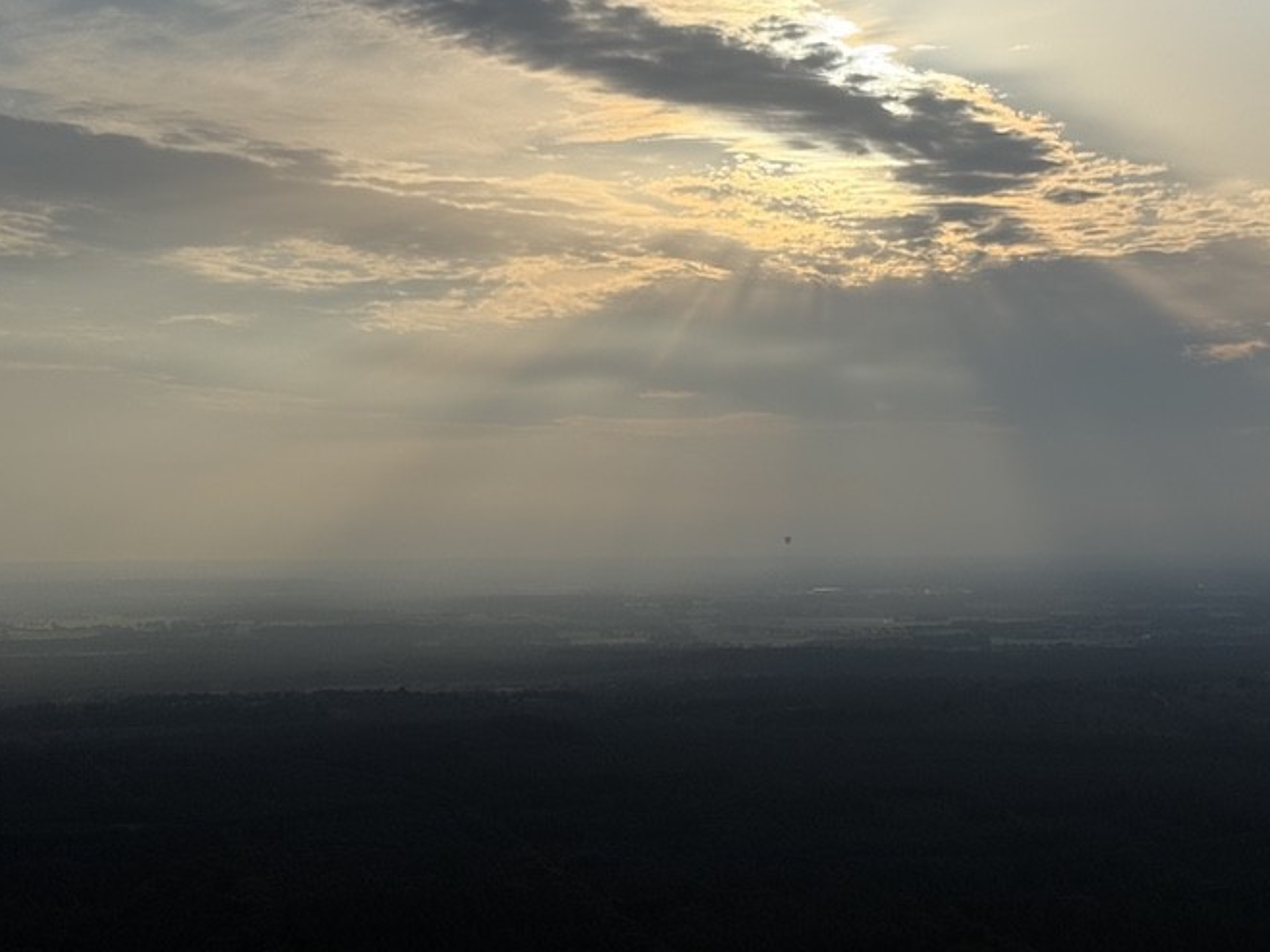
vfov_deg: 20.1
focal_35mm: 73
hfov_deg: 26.6
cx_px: 814
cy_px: 317
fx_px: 2677
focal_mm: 6.76
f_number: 1.78
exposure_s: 1/13333
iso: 50
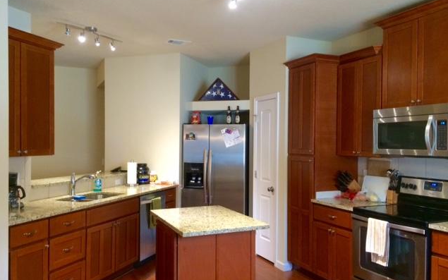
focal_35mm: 31
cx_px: 224
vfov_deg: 40.6
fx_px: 379
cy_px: 147
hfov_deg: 61.2
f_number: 2.2
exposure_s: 1/30
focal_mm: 4.15
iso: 250
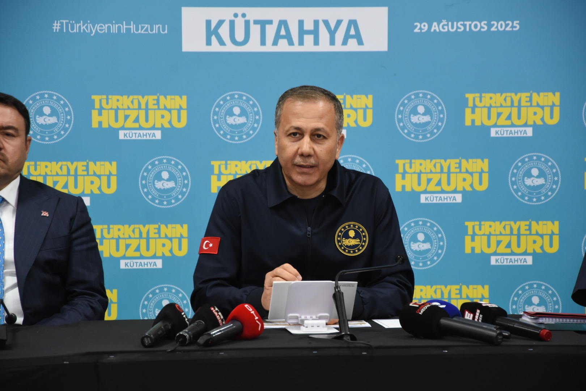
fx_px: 2564
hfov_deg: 13.0
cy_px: 196
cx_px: 293
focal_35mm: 158
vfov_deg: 8.7
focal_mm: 105
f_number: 5.6
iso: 1250
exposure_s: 1/20
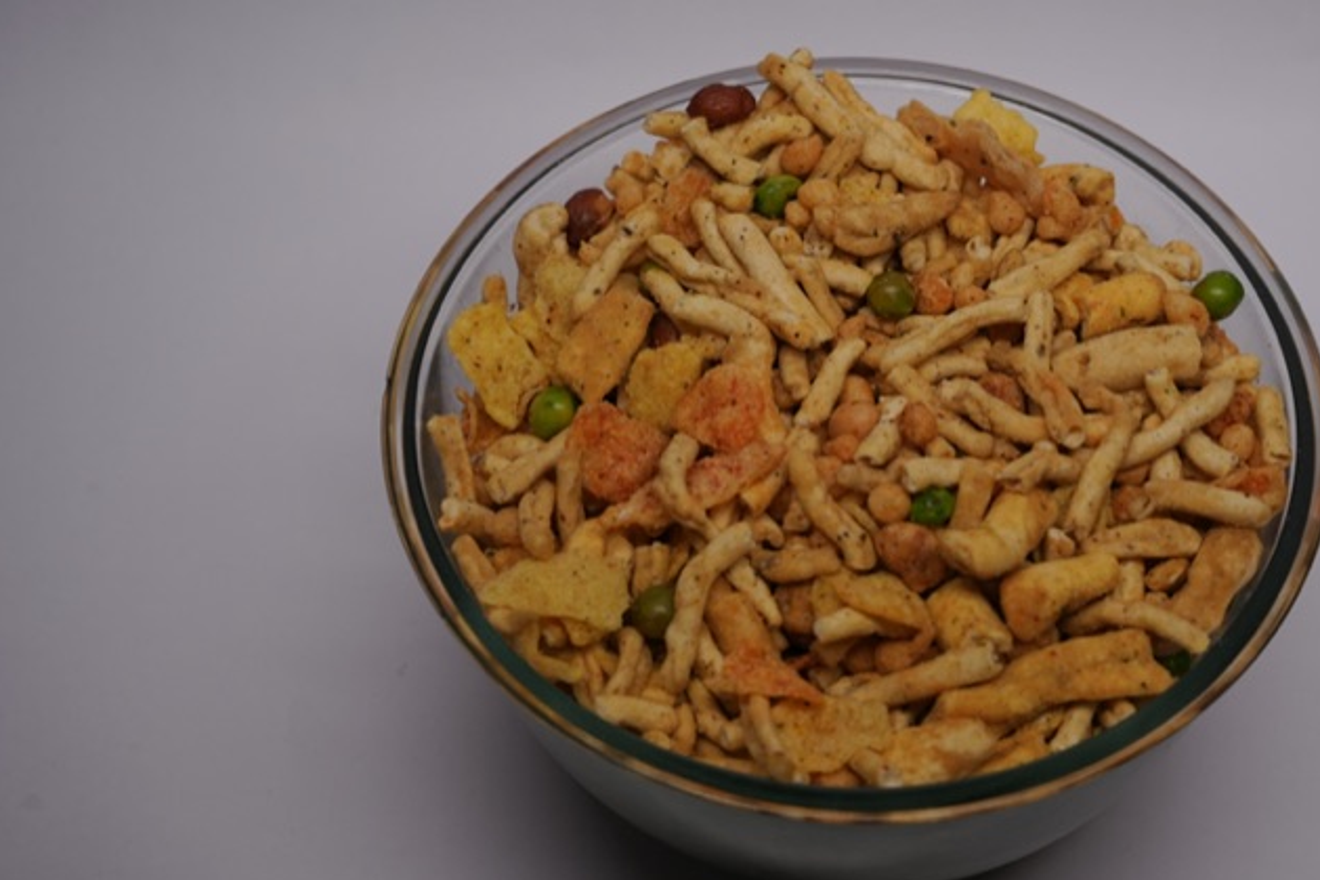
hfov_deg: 28.8
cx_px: 804
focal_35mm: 70
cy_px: 425
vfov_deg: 19.4
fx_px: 2566
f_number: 7.1
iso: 400
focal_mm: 55
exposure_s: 1/250
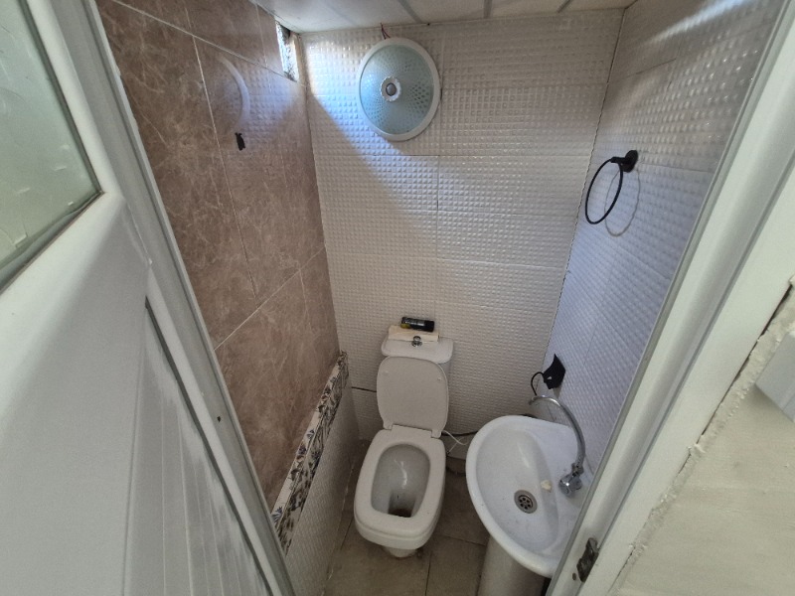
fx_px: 299
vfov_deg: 89.9
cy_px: 298
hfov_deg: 106.2
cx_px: 398
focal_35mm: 13
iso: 500
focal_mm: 1.74
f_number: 2.2
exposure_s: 1/50
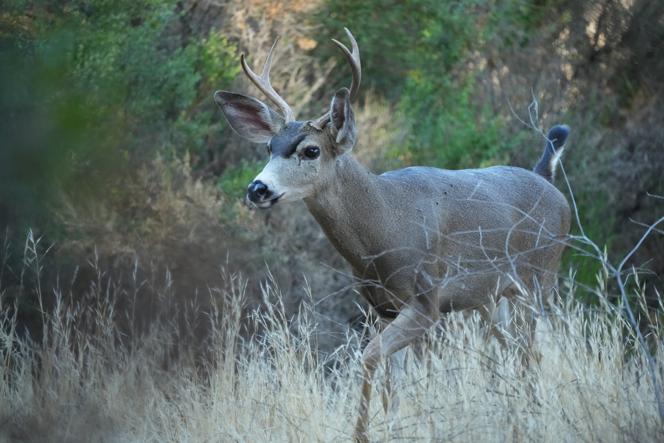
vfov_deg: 3.4
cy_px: 222
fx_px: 7377
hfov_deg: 5.2
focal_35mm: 400
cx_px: 332
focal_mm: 400
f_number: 6.3
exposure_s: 1/1000
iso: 5000
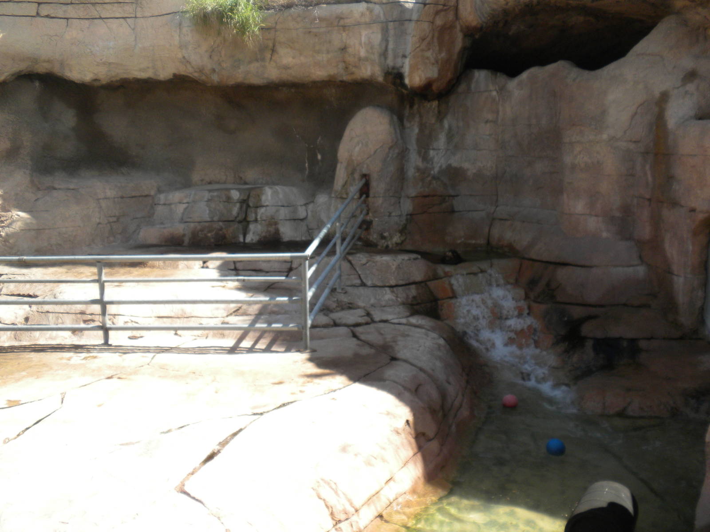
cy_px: 266
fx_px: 759
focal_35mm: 37
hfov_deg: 50.1
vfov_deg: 38.7
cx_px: 355
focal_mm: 6.6
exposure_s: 1/498
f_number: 3.5
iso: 107
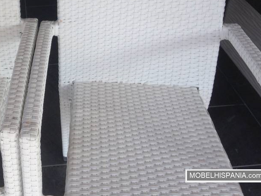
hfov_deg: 33.8
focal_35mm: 55
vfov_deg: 26.0
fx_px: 415
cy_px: 35
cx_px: 49
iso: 50
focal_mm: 4.12
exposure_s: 1/225
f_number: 2.4
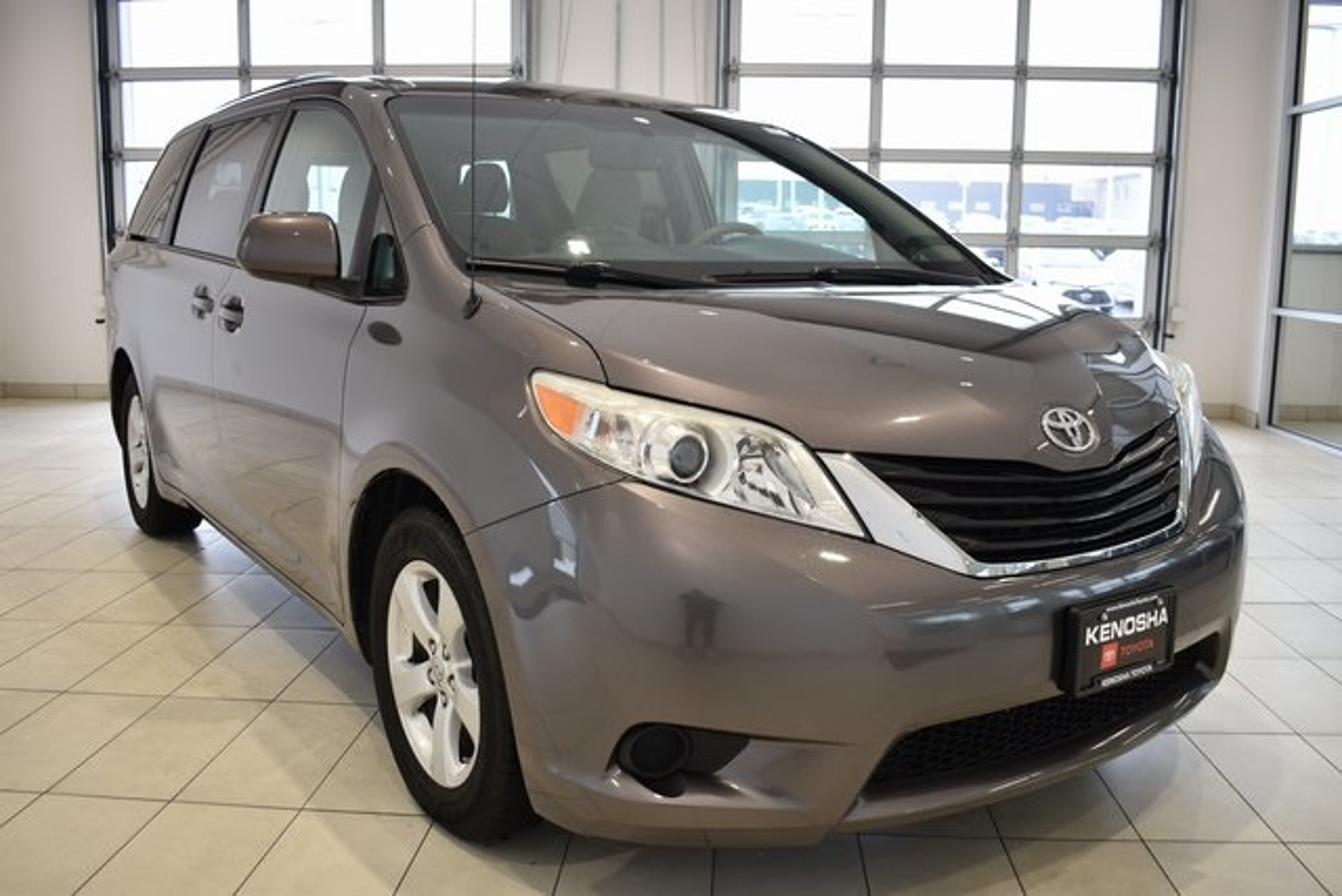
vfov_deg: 41.7
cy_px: 448
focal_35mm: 32
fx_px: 1174
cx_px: 671
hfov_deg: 59.5
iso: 100
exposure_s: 1/30
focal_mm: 21
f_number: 3.8
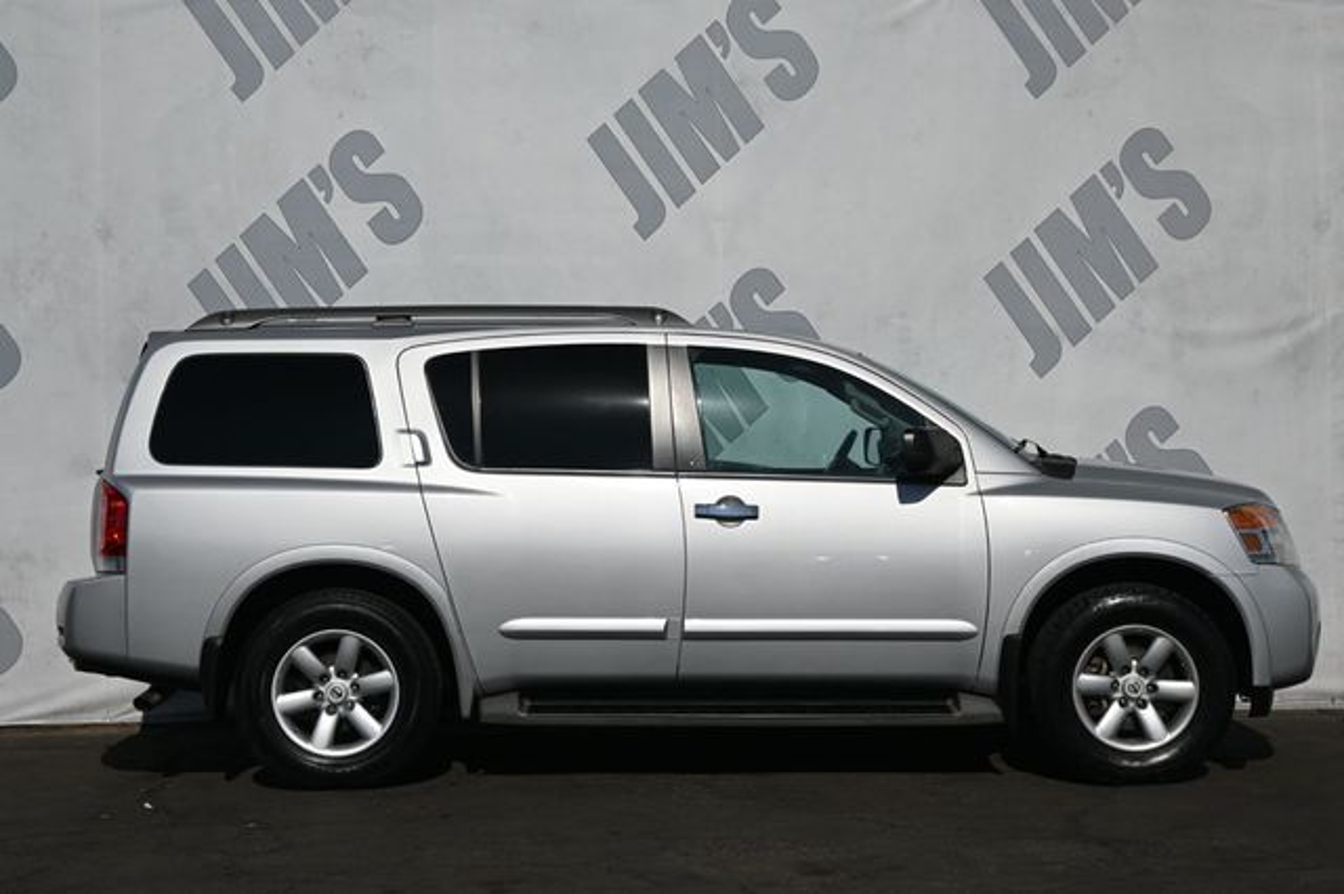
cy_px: 447
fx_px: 2351
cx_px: 672
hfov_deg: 31.9
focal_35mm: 63
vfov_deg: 21.5
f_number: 8
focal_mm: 42
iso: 100
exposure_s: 1/500
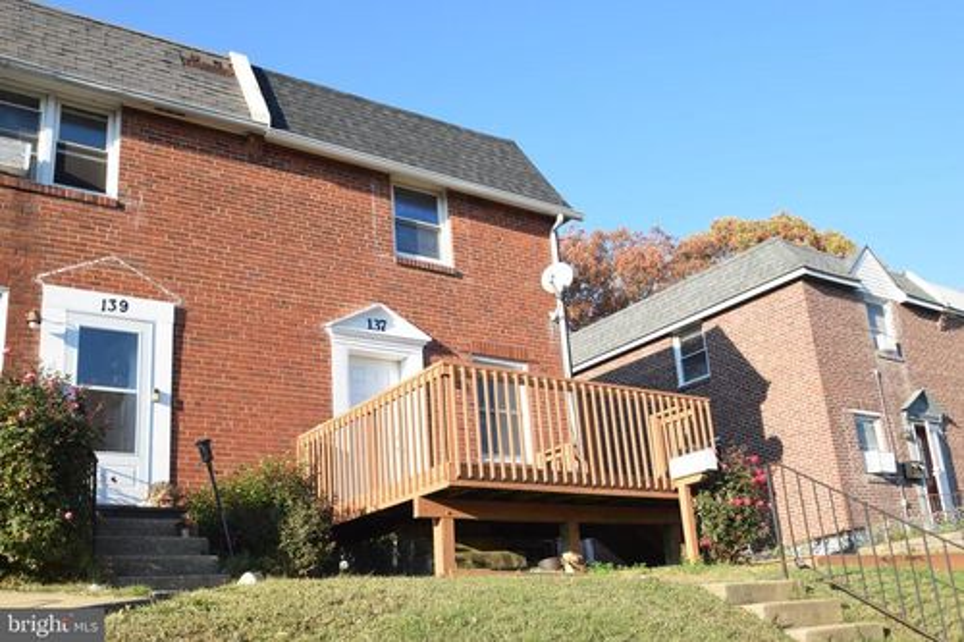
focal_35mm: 36
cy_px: 321
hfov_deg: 53.1
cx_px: 482
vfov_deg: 36.8
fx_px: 964
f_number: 8
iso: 320
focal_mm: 24
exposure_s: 1/250
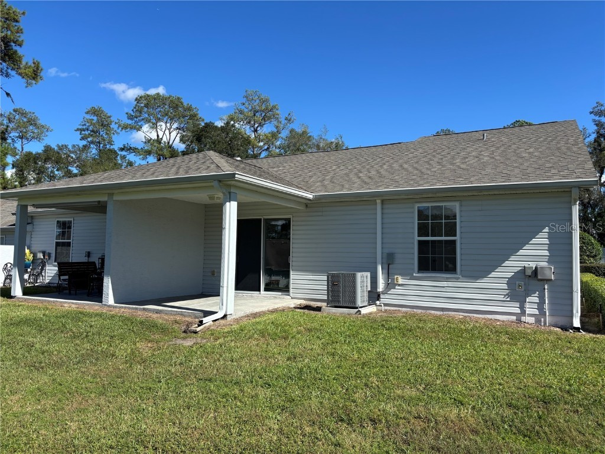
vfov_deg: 53.1
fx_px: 454
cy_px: 227
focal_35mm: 26
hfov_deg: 67.3
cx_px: 302
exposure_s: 1/2639
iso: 50
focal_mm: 5.96
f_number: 1.6
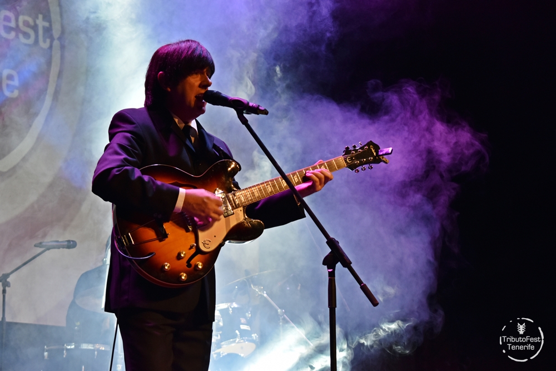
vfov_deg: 12.7
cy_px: 186
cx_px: 278
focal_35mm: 108
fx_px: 1668
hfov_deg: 18.9
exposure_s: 1/80
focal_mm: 72
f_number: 6.3
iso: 1000
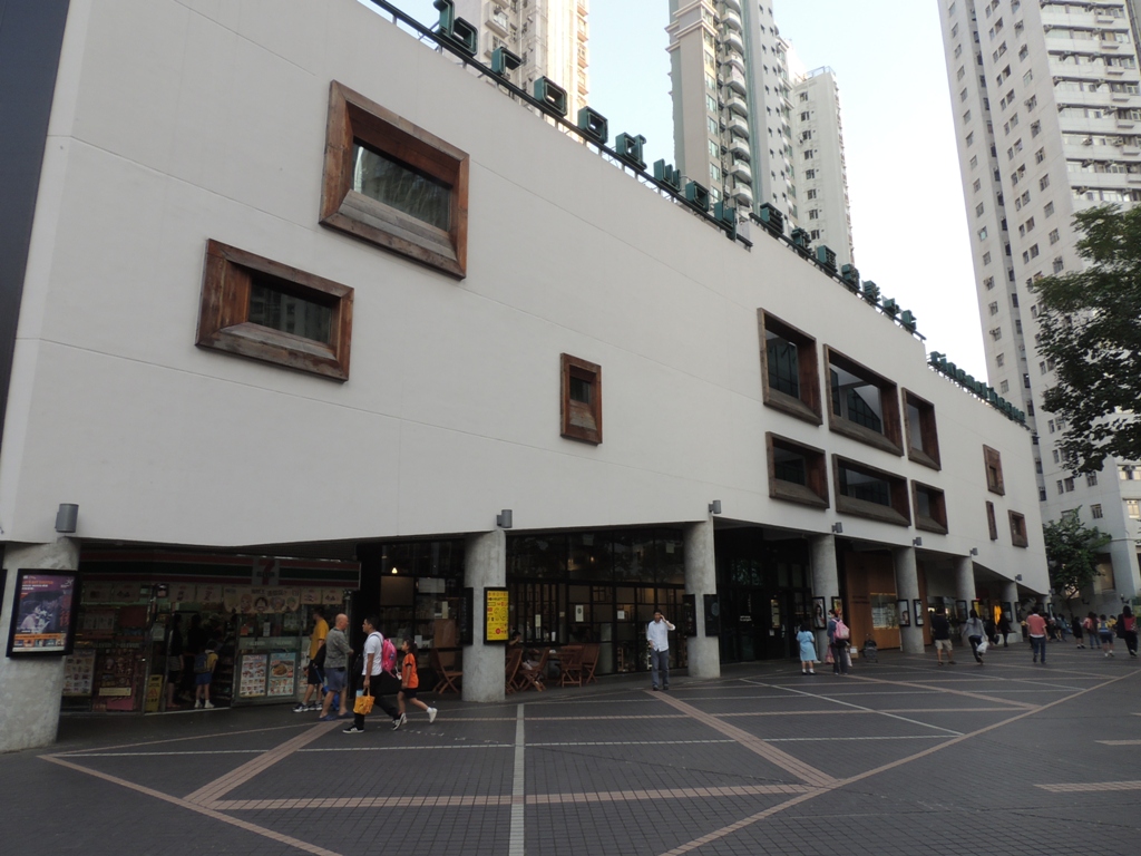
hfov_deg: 71.6
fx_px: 791
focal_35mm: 24
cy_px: 428
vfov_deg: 56.8
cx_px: 570
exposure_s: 1/60
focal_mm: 4.3
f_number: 5.9
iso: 100
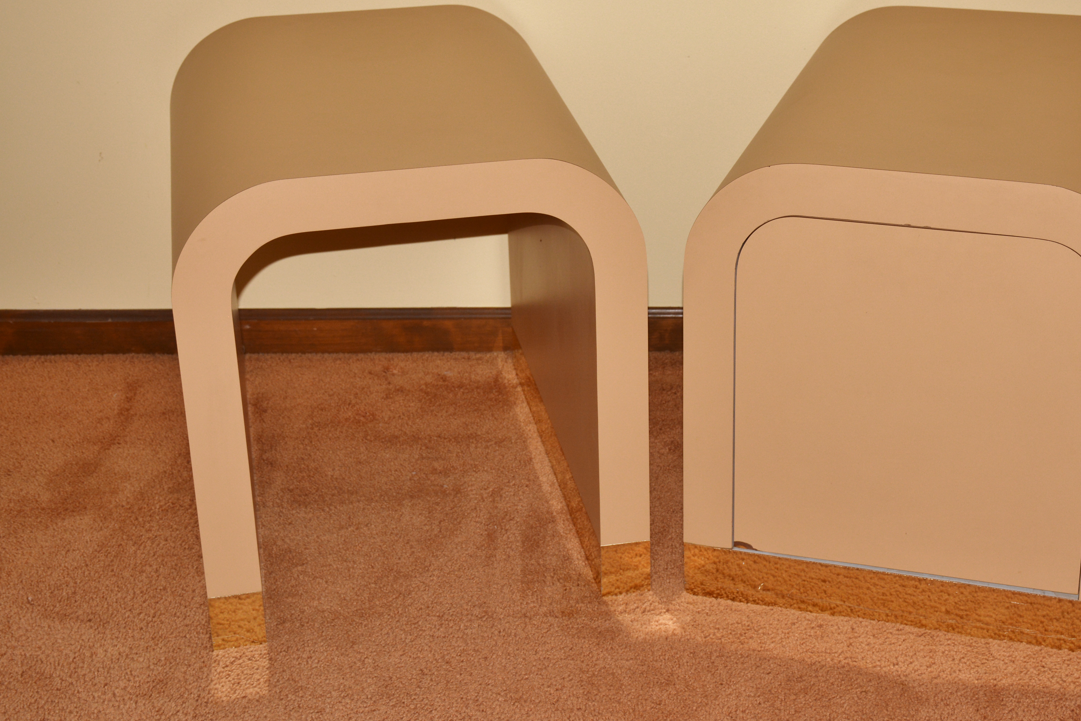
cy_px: 294
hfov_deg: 31.8
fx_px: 1892
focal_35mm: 63
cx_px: 657
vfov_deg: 21.5
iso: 200
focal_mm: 32
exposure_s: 1/125
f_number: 5.6
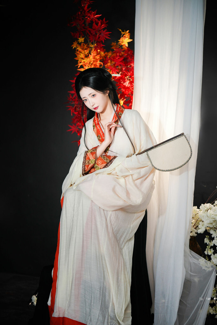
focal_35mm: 85
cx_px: 108
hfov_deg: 16.1
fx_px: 768
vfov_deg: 23.9
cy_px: 162
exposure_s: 1/250
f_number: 1.8
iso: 200
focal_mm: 85
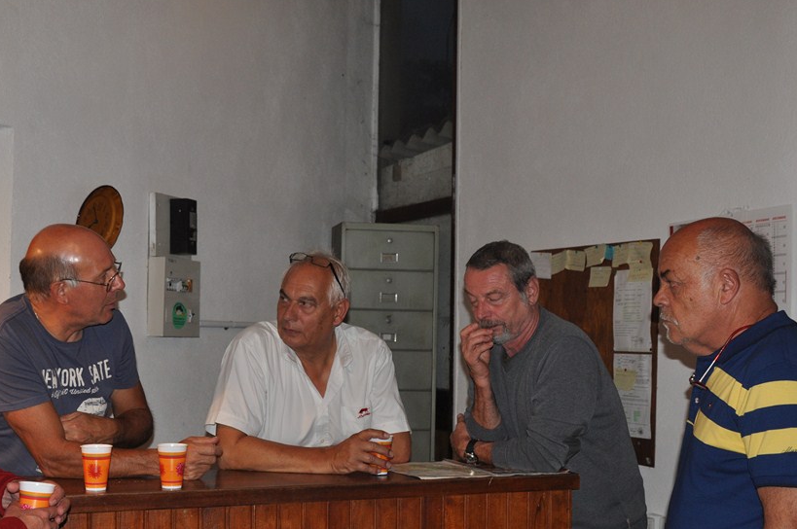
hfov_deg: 39.1
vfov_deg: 26.6
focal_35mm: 51
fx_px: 1119
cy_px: 317
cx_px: 331
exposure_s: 1/60
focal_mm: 27
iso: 500
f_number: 3.8
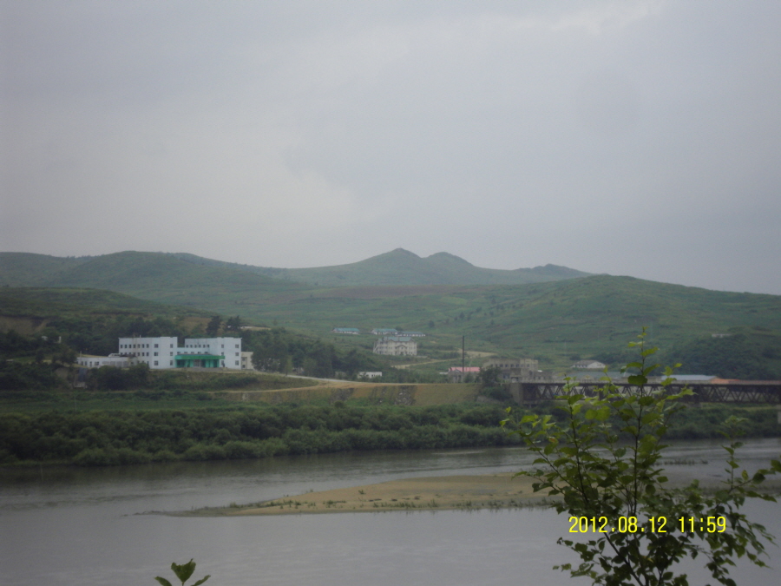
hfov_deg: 22.5
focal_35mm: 87
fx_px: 1963
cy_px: 293
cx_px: 390
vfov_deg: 17.0
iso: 80
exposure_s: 1/320
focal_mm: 15.5
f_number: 5.9
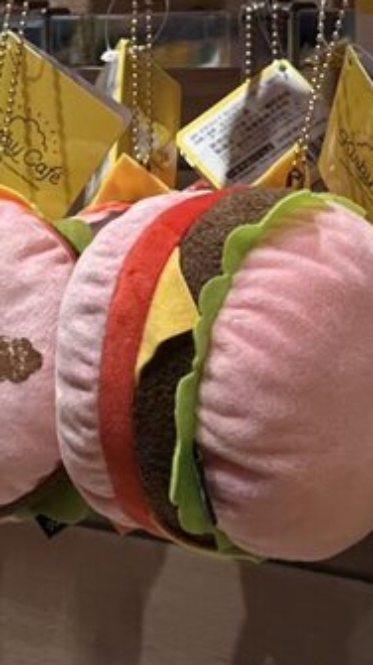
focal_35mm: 125
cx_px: -83
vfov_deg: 16.8
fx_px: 2202
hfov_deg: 9.5
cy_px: 22
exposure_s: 1/177
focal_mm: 6.86
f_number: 1.78
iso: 64
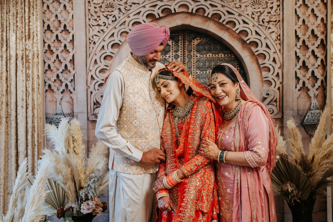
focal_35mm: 50
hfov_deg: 39.6
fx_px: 462
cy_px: 111
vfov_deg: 27.0
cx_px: 166
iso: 1250
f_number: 2.2
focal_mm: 50
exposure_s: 1/160
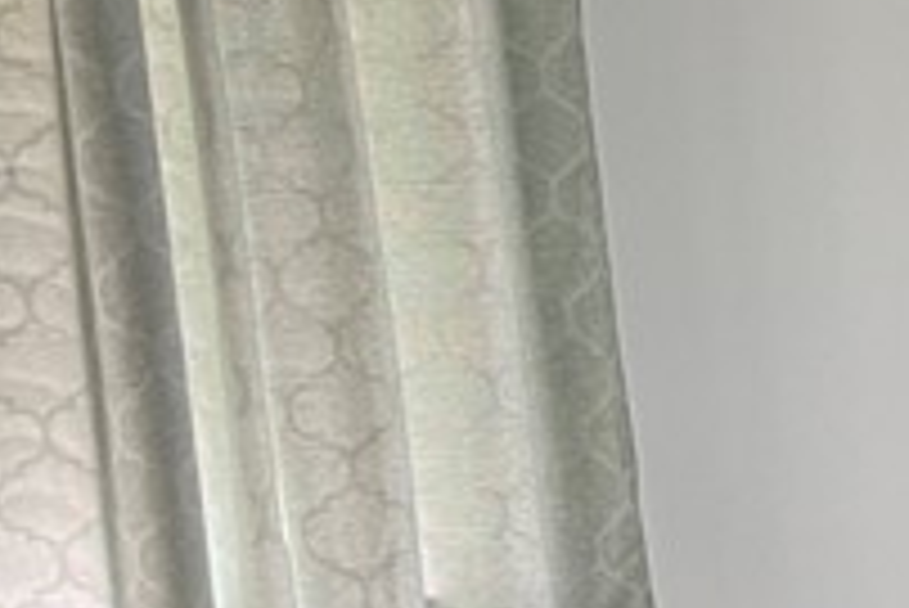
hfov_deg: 14.0
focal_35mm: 137
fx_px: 3462
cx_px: 1364
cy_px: 793
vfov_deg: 9.8
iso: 100
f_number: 1.6
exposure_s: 1/60
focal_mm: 5.1
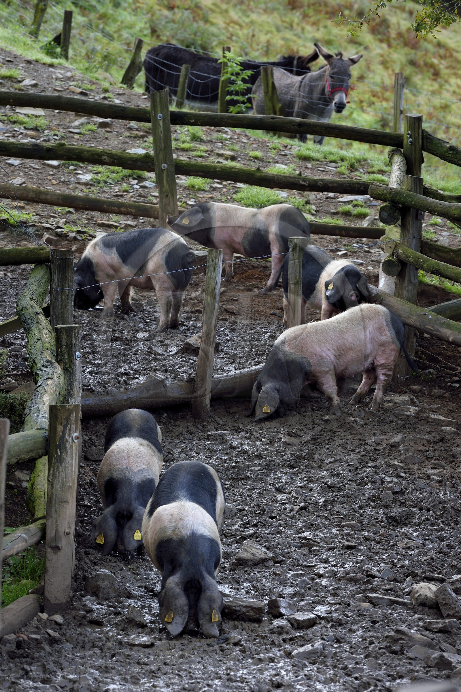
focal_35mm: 150
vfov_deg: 13.7
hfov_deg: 9.1
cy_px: 346
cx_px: 230
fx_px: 2884
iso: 400
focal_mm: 150
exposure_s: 1/160
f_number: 7.1
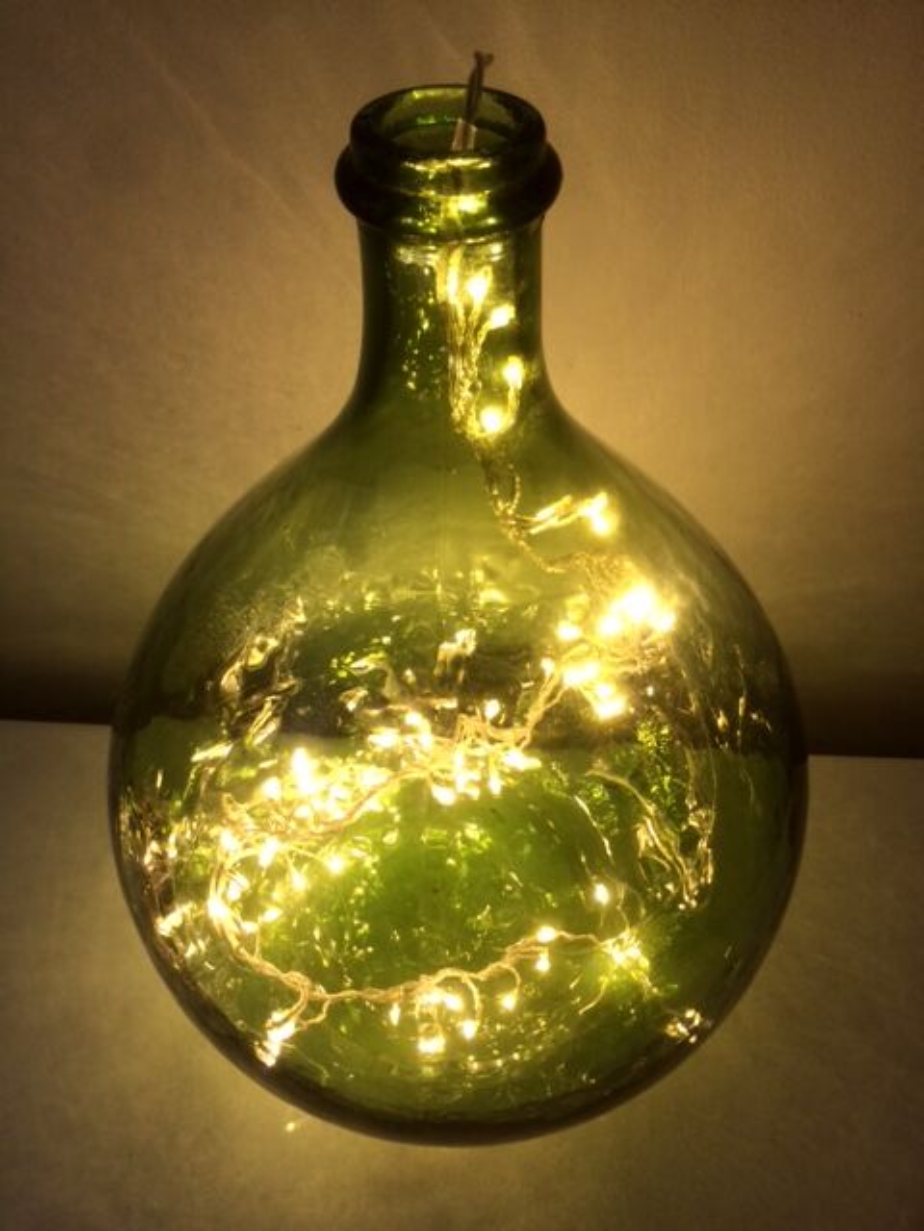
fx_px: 1032
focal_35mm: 29
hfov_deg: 48.2
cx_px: 462
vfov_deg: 61.7
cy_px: 616
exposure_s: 1/33
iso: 40
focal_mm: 4.15
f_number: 2.2
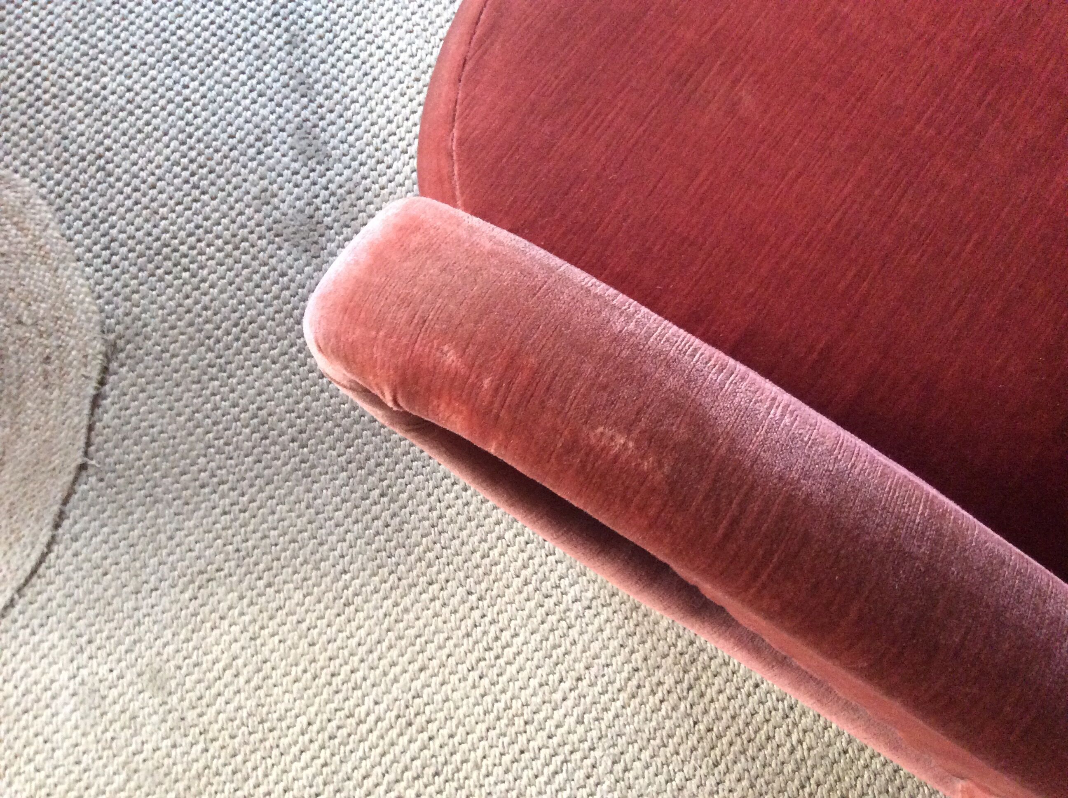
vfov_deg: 44.1
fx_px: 986
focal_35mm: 32
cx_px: 534
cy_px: 399
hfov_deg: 56.9
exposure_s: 1/20
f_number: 2.4
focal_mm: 3.3
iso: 250
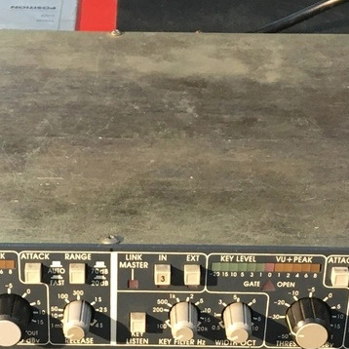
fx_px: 1175
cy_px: 292
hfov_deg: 16.8
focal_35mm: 103
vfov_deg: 16.7
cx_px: 109
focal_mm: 4.15
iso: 100
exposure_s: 1/33
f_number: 2.2
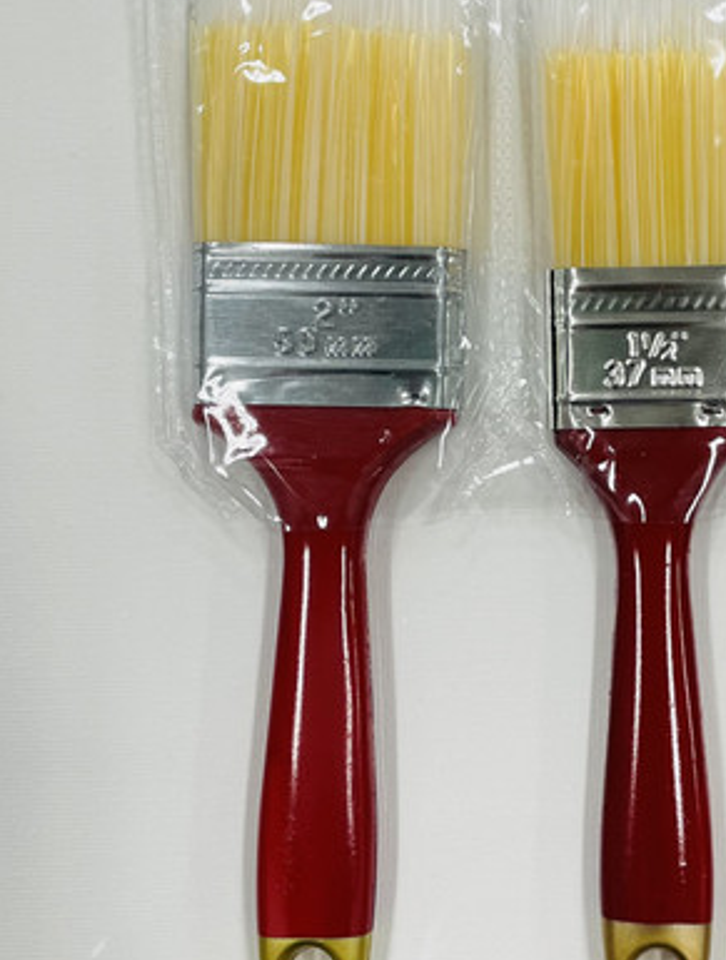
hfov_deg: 26.5
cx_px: 606
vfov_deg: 35.3
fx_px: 1503
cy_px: 359
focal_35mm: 54
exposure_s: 1/60
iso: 64
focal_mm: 4.2
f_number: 1.6
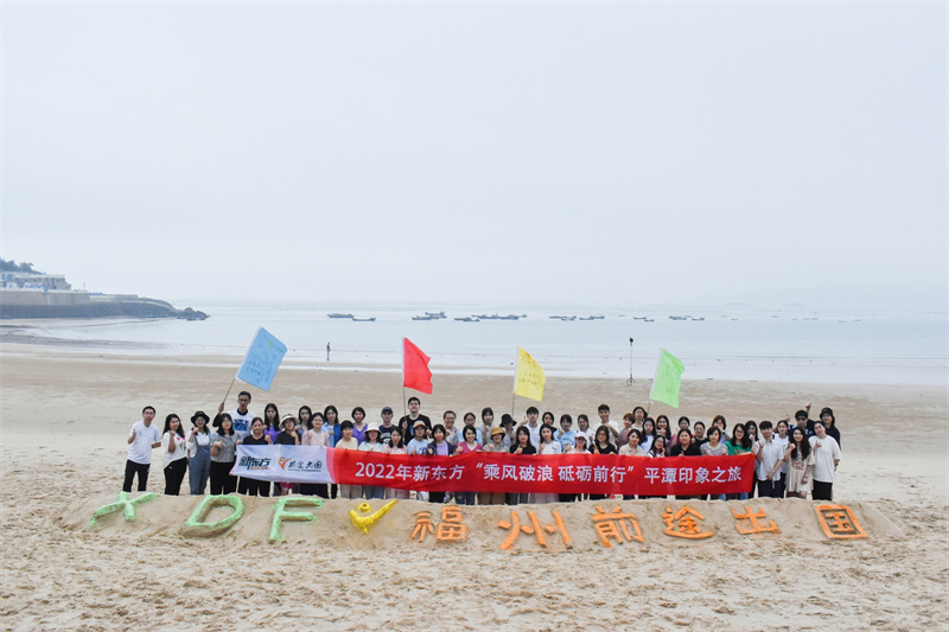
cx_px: 474
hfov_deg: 61.9
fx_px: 791
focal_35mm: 30
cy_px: 316
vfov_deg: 43.6
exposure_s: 1/250
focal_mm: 20
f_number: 8
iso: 1600
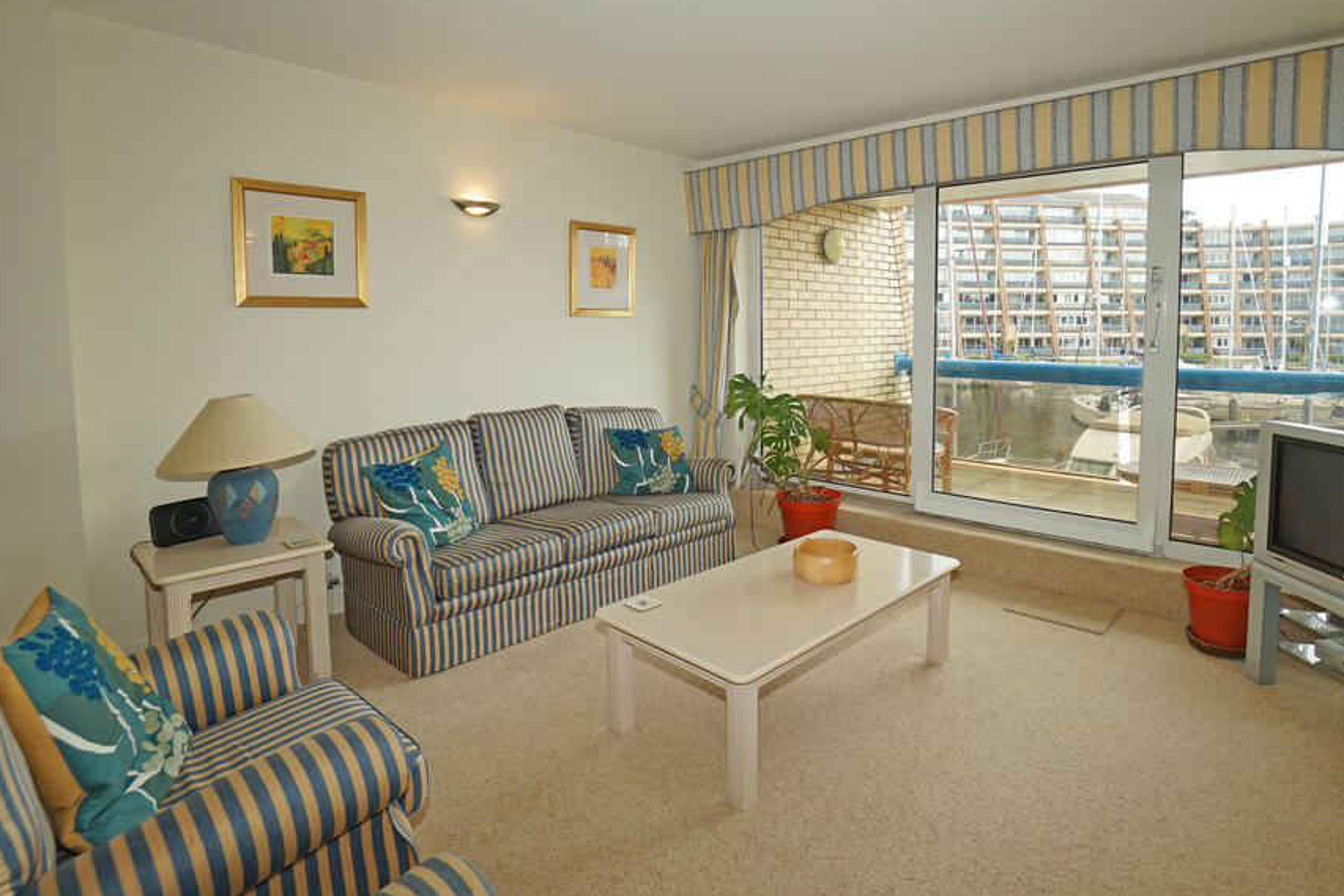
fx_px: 672
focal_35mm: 18
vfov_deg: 67.0
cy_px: 377
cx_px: 775
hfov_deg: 89.3
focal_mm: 10
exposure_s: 1/80
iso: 100
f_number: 5
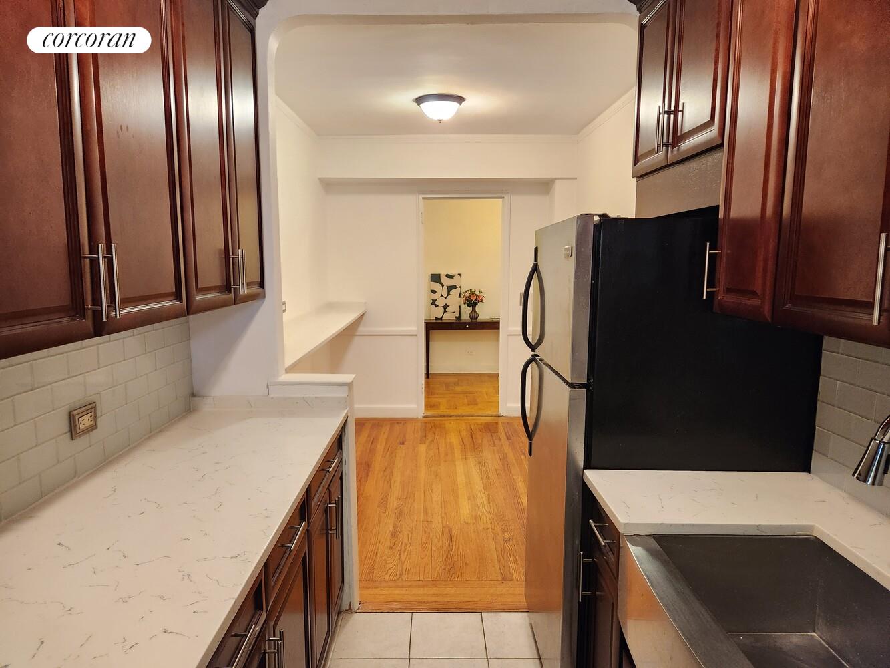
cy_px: 334
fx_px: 591
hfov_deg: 73.9
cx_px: 445
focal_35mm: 23
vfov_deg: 58.9
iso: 640
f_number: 1.8
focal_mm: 5.4
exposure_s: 1/120
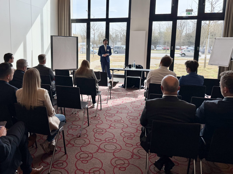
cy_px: 87
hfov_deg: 71.6
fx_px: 162
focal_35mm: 24
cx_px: 116
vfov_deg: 56.8
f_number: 1.78
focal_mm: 6.76
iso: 100
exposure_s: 1/805
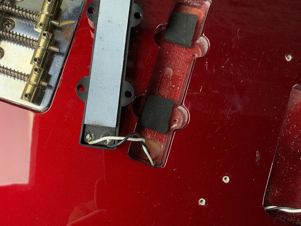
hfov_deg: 39.9
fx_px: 409
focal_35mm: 47
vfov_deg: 30.4
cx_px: 96
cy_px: 57
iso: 50
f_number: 1.8
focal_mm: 3
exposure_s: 1/120
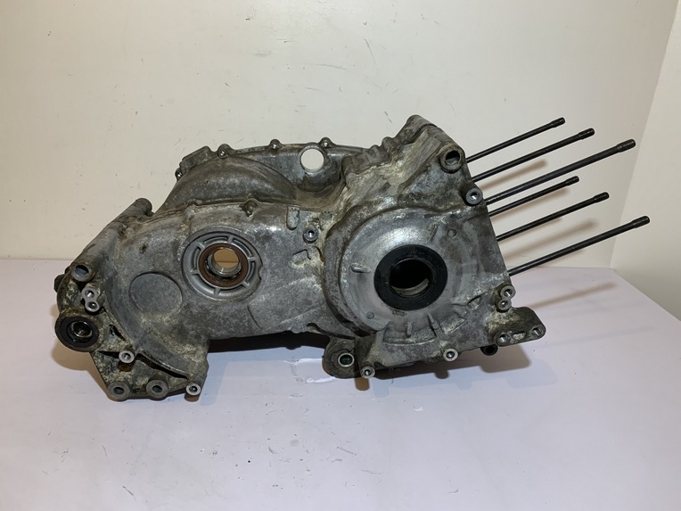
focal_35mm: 26
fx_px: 511
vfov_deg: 53.1
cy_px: 256
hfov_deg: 67.3
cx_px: 340
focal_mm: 4.25
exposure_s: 1/108
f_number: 1.8
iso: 100
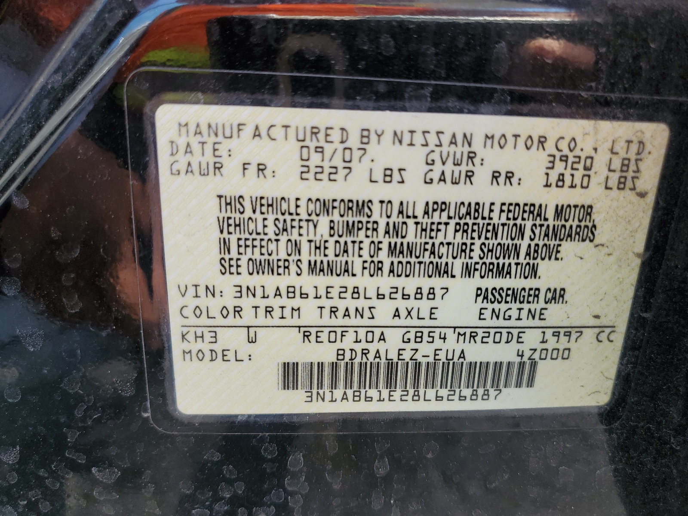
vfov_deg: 53.1
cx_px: 344
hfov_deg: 67.3
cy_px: 258
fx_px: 517
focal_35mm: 26
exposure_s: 1/179
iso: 50
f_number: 1.5
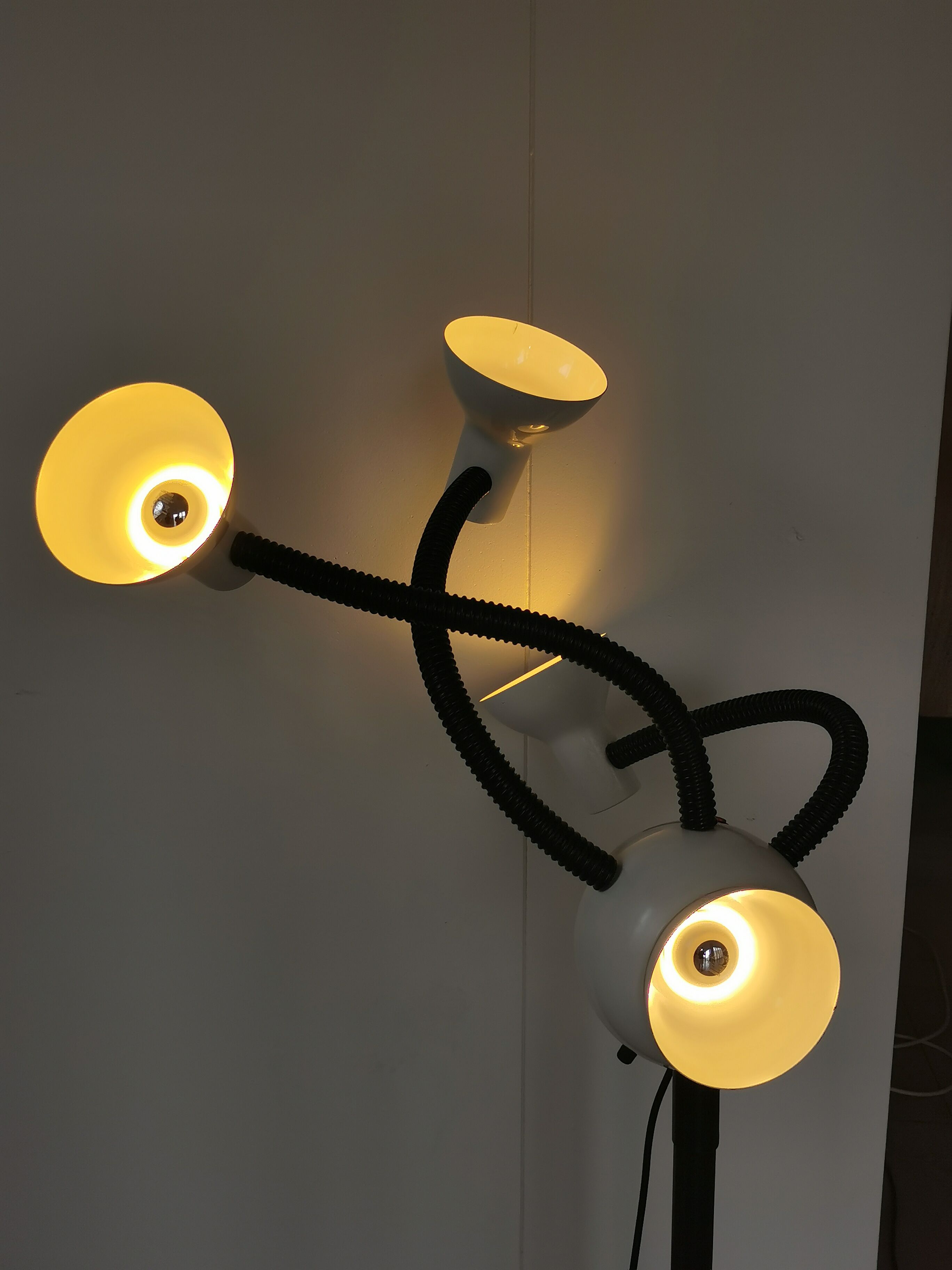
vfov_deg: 52.6
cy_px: 635
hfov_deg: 40.7
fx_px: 1283
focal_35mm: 35
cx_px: 476
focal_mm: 5.58
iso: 50
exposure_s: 1/267
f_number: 1.8
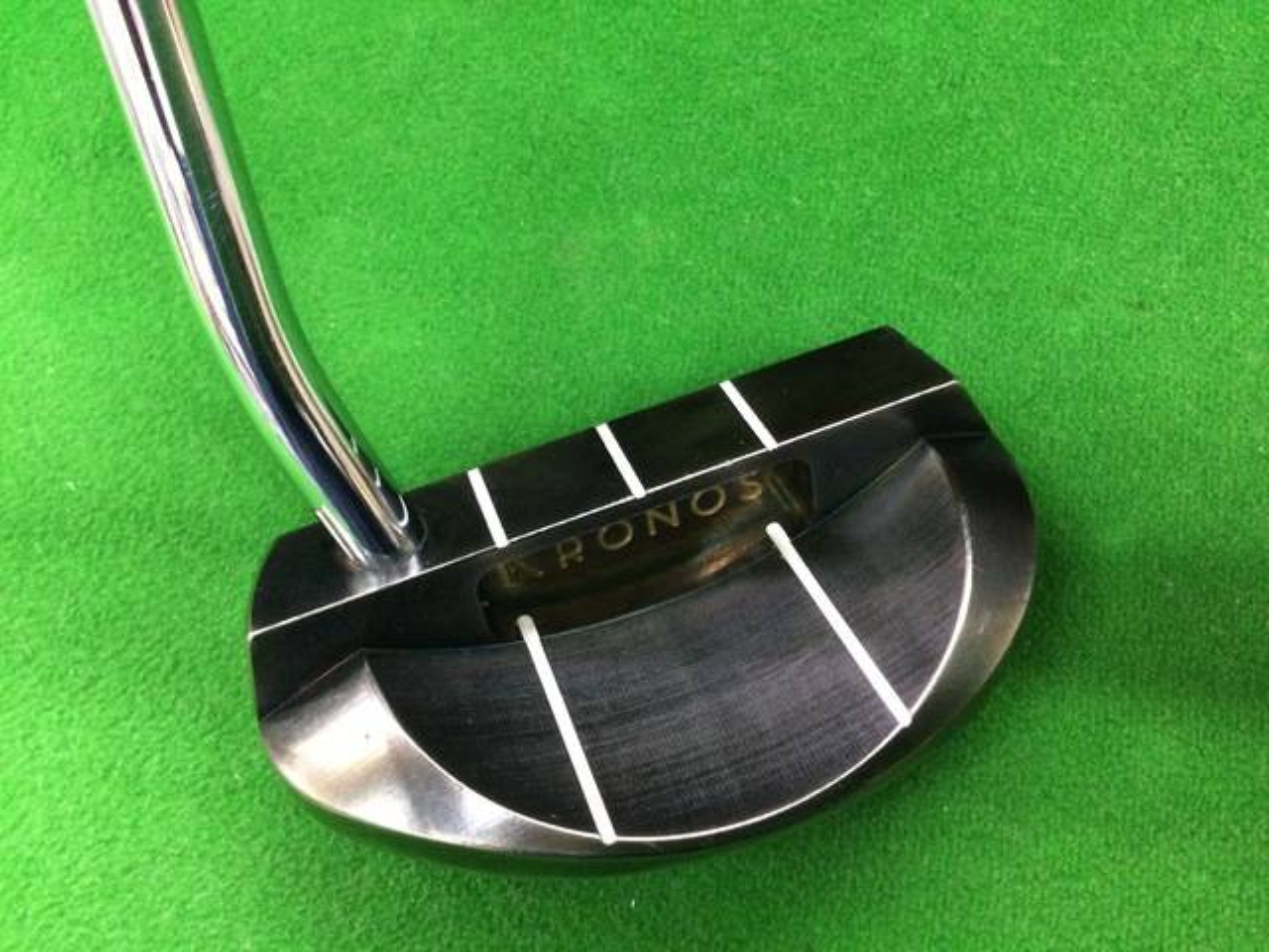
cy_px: 476
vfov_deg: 45.4
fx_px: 1136
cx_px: 634
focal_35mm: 31
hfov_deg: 58.4
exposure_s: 1/20
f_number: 2.4
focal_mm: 3.3
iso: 200
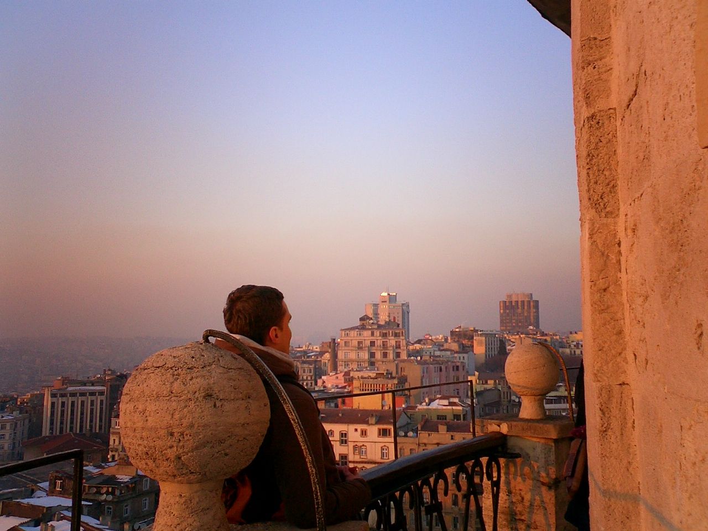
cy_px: 266
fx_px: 757
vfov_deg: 38.7
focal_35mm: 37
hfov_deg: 50.1
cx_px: 354
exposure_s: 1/250
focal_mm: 5.6
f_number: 3.5
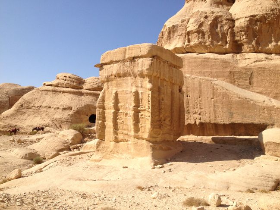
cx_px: 140
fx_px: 283
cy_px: 105
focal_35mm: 35
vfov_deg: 40.7
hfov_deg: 52.6
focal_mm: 4.28
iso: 50
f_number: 2.4
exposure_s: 1/2208
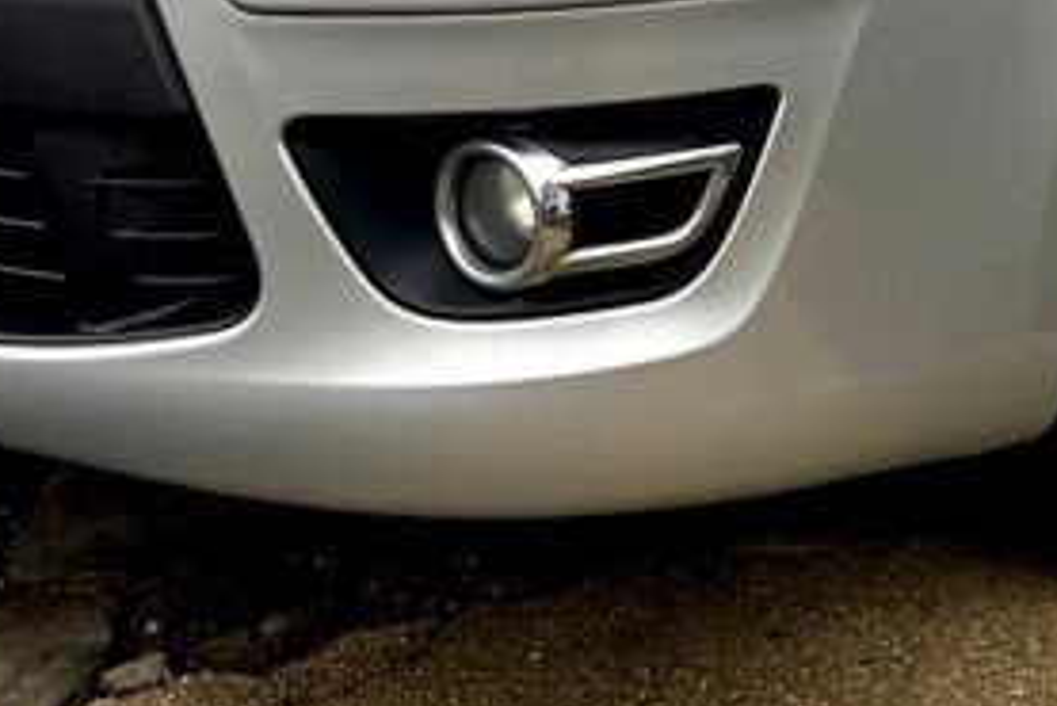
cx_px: 859
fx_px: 2291
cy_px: -385
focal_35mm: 78
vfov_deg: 15.9
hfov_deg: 25.5
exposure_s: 1/379
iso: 32
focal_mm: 4.25
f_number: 1.8
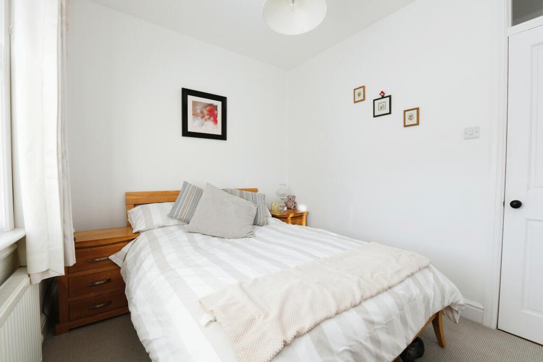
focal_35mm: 15
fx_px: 226
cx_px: 272
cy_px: 181
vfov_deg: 77.3
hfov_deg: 100.4
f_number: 10
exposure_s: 1/100
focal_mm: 15
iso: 800
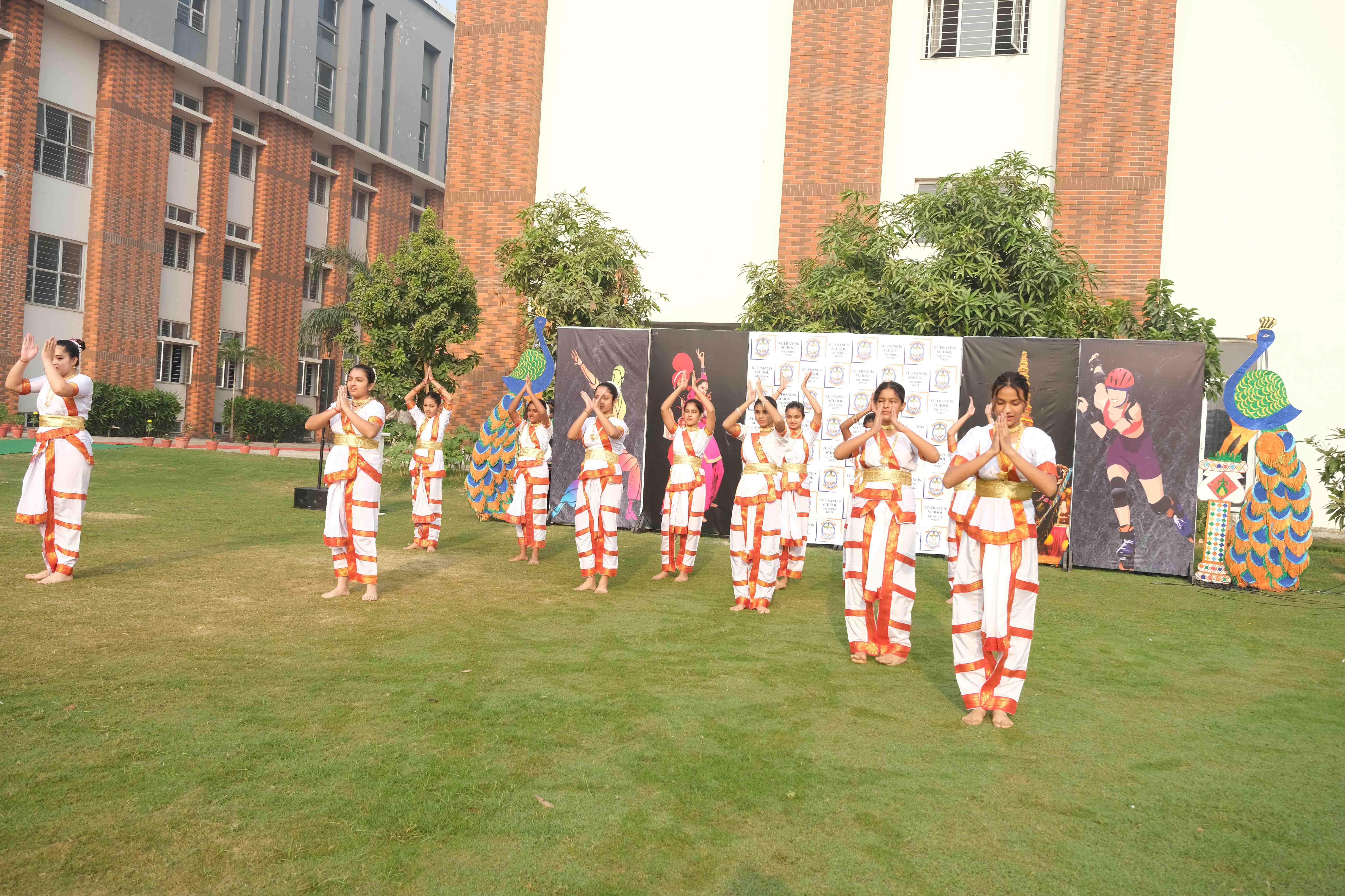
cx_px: 672
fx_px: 1083
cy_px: 448
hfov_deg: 63.7
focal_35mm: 29
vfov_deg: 45.0
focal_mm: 19.2
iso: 160
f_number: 5
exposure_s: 1/250
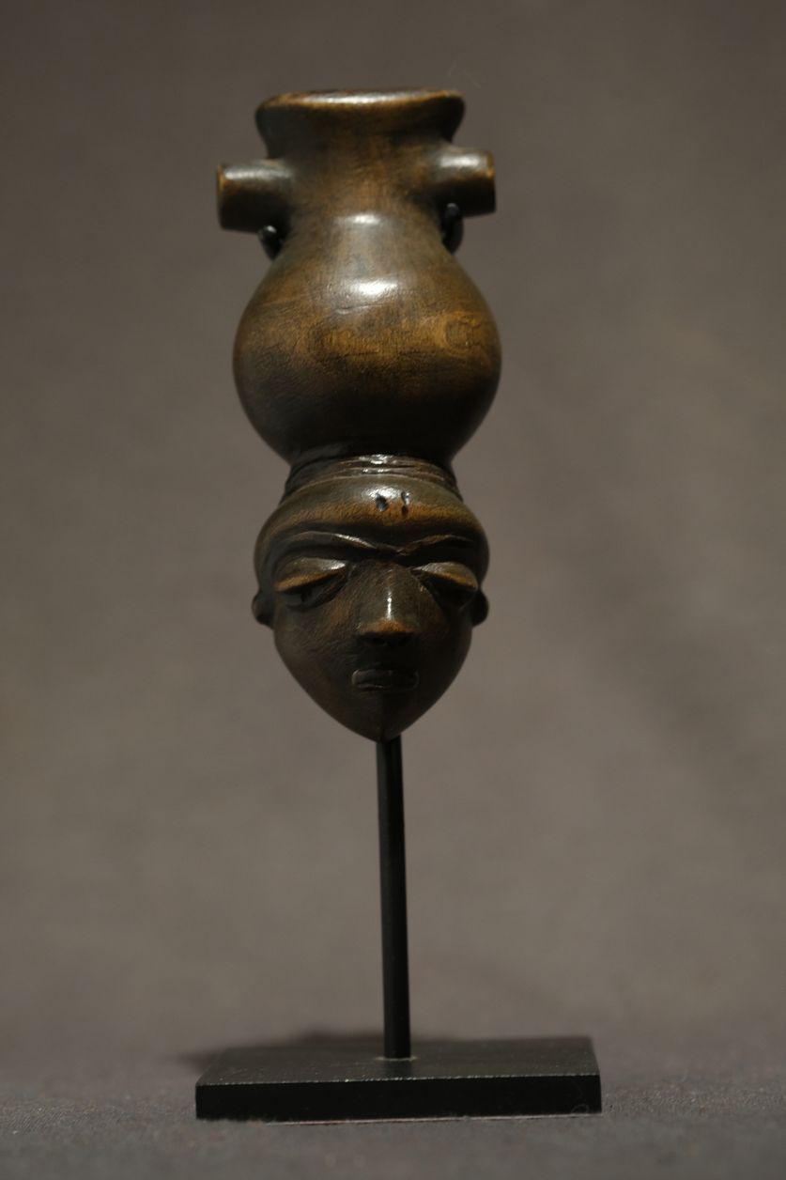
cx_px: 393
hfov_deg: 15.2
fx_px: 2948
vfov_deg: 22.6
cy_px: 590
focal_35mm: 90
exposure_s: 1/85
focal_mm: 60
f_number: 4
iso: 800
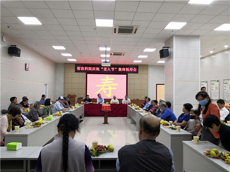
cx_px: 115
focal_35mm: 27
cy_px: 86
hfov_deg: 65.3
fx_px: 179
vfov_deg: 51.4
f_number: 1.8
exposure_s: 1/50
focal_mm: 3.95
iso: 160
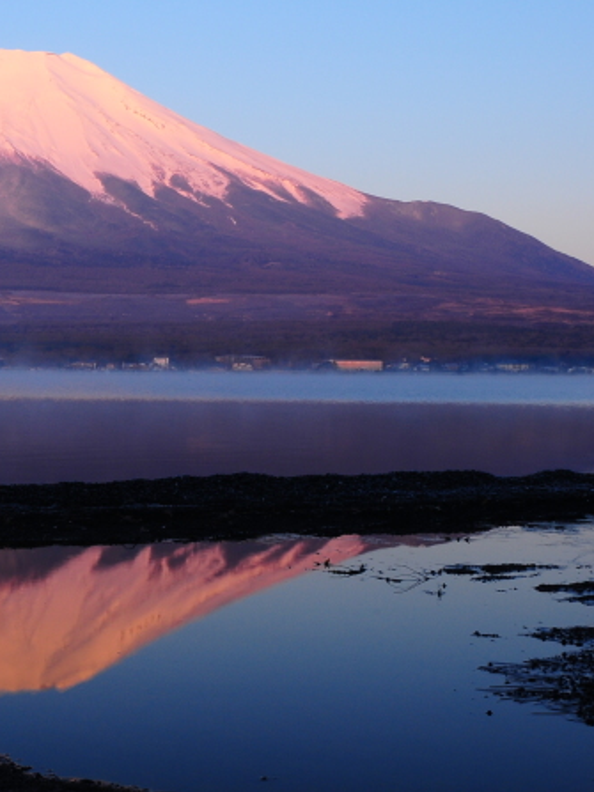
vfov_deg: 24.5
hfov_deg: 18.1
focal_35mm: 80
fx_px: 1828
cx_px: 51
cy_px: 361
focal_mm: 31
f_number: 22
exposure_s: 1/3
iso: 200
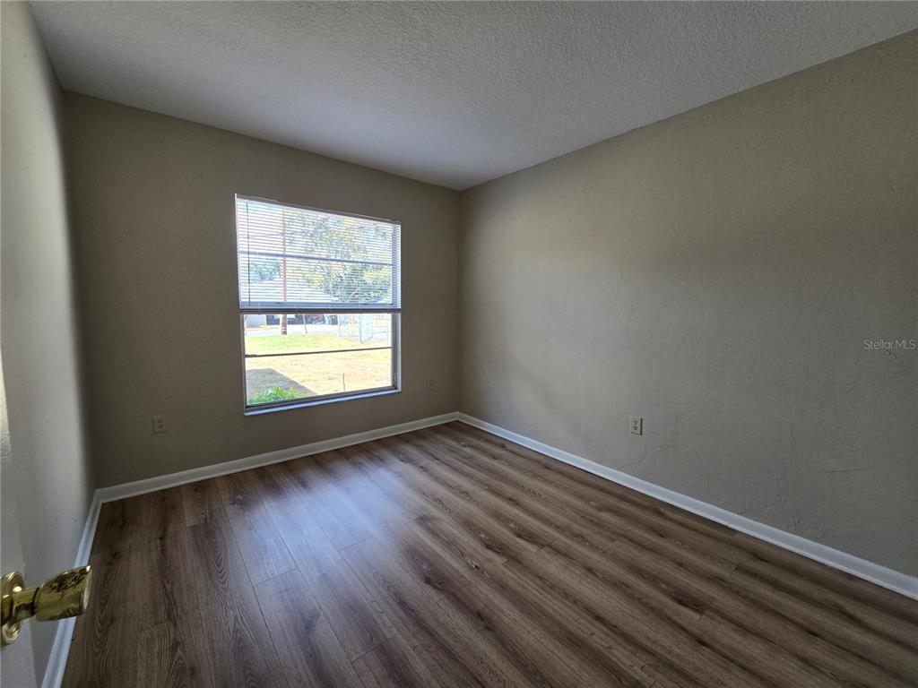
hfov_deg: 106.2
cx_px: 459
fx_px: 345
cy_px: 344
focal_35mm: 13
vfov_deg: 89.9
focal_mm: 2.2
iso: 64
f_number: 2.2
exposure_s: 1/120
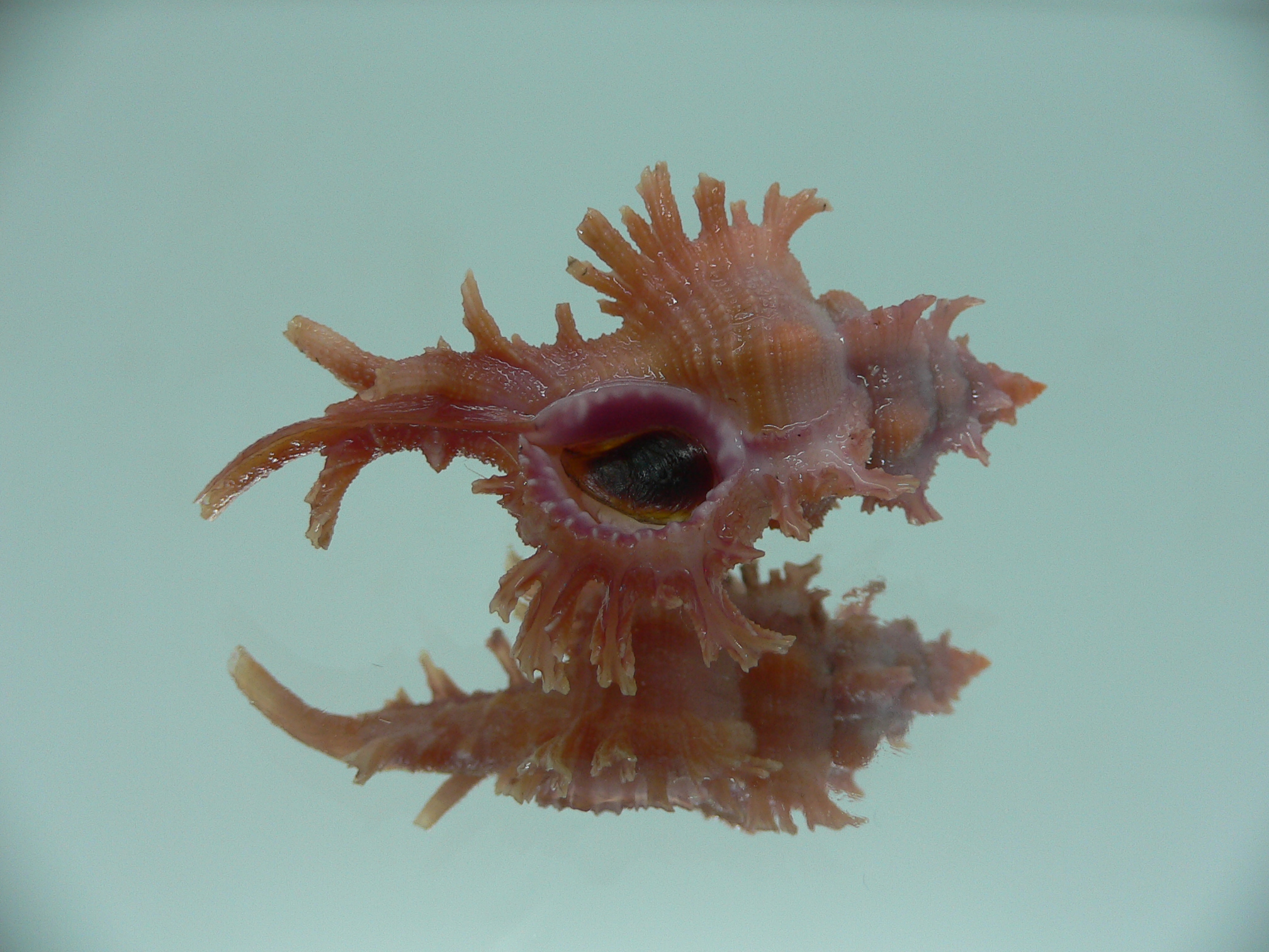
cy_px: 476
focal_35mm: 35
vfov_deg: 40.7
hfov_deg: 52.6
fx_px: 1283
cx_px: 634
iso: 80
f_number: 2.8
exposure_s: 1/60
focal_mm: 4.6
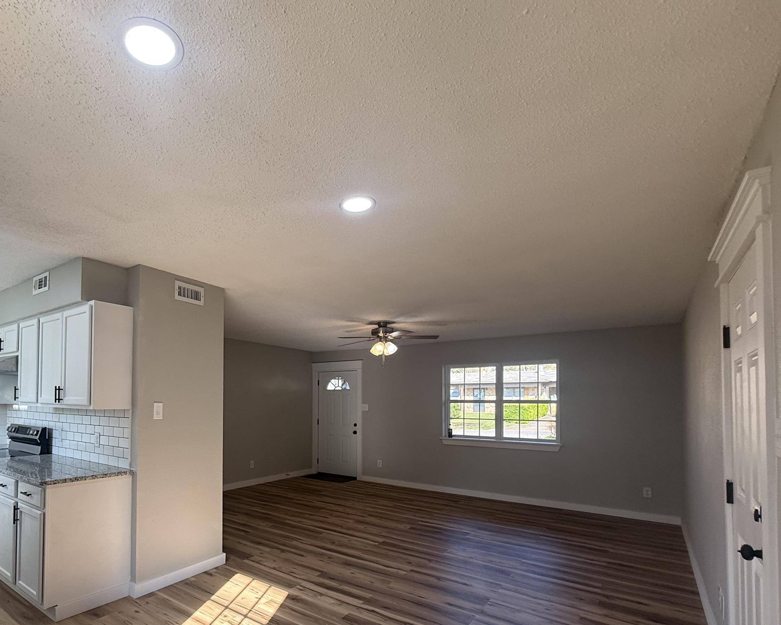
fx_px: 439
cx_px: 275
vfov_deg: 69.6
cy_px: 394
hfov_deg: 81.1
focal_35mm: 19
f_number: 2.2
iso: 100
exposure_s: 1/120
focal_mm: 2.22
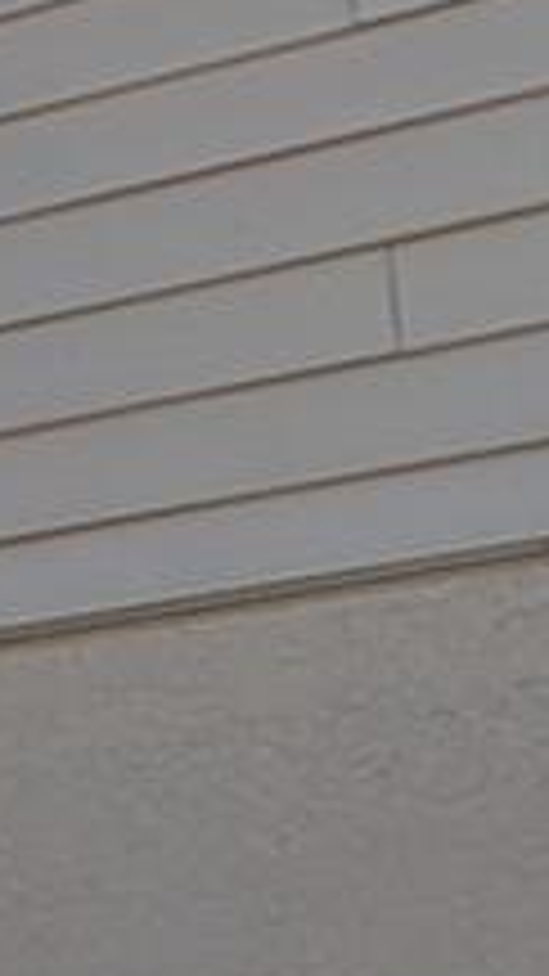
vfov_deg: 21.6
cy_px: 927
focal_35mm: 96
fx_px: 2485
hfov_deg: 10.2
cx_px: -932
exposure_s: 1/838
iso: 37
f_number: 1.95
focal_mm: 2.23
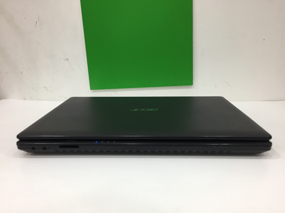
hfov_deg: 61.7
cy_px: 106
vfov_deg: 48.2
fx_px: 239
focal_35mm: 29
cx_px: 142
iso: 80
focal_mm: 4.15
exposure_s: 1/33
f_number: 2.2
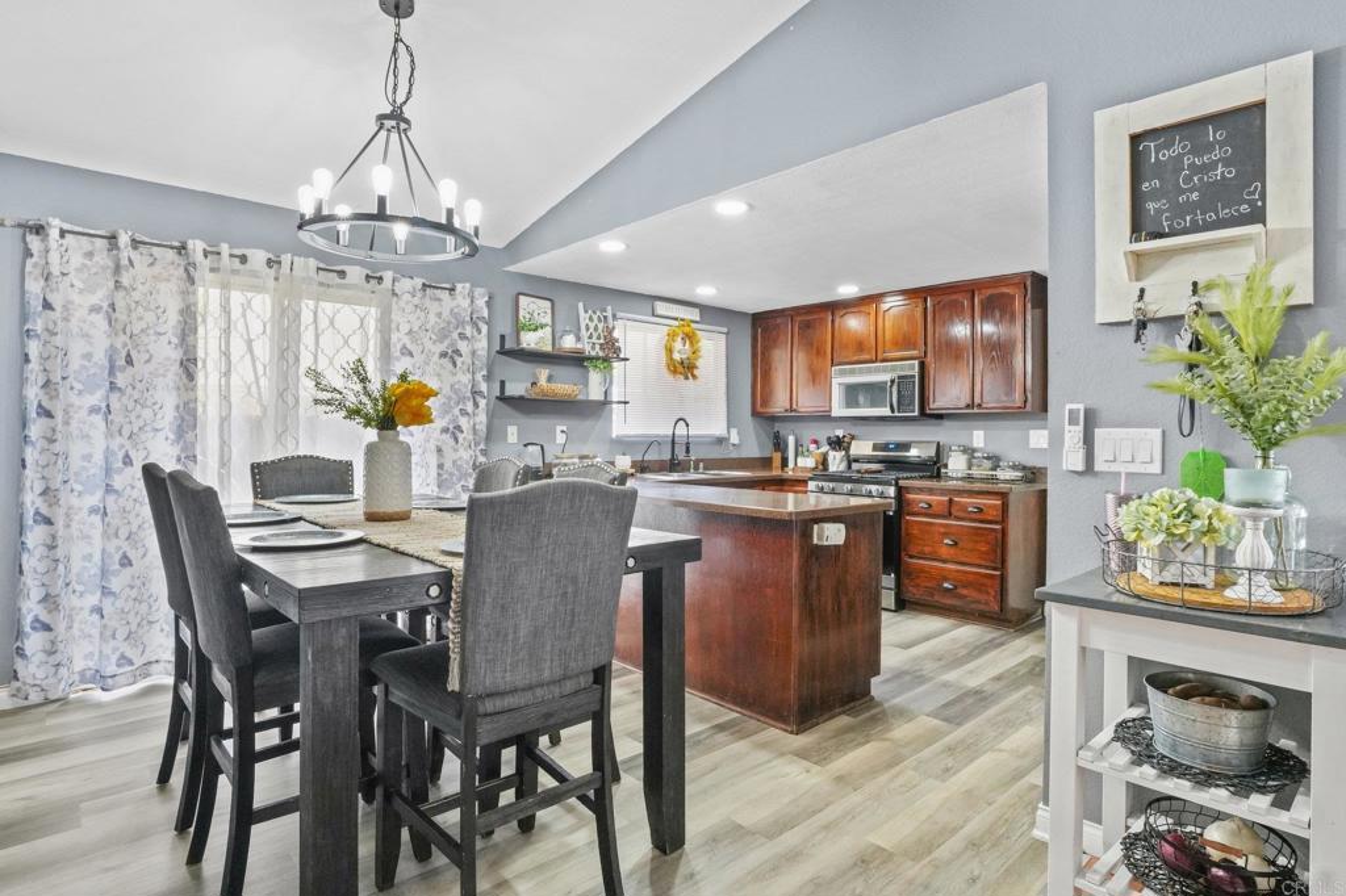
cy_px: 448
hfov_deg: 90.5
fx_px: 667
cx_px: 673
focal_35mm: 18
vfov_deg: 67.8
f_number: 8
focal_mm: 11.9
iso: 1250
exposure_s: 1/13
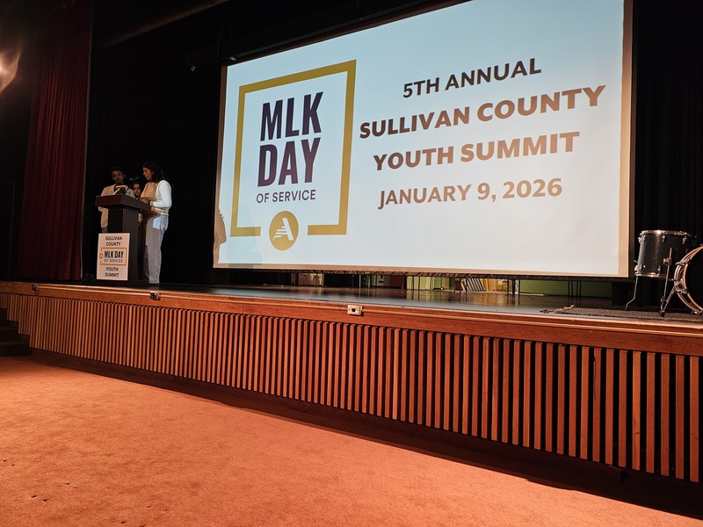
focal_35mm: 23
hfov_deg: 73.9
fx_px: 467
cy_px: 264
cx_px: 352
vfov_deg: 58.9
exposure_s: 1/60
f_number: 1.7
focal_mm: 6.3
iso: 320
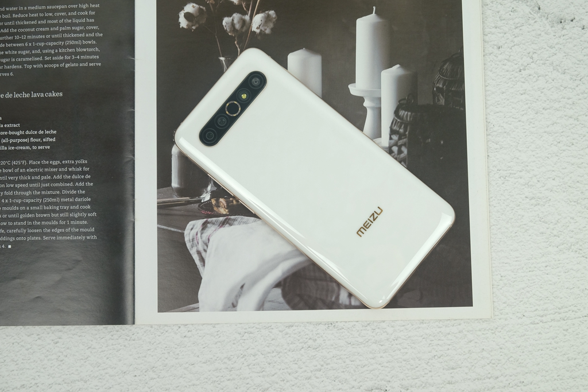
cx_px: 294
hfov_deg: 33.9
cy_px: 196
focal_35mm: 59
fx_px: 964
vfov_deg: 23.0
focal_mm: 39
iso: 400
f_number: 5.6
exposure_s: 1/50
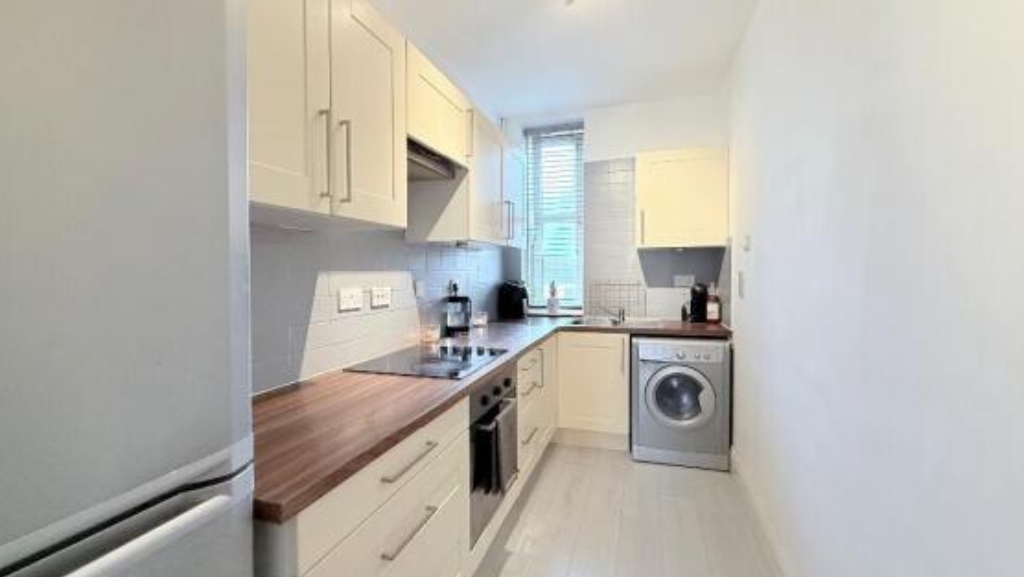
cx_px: 511
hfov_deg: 99.4
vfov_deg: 67.1
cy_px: 285
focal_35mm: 16
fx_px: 435
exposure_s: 1/100
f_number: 2.2
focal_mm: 2.22
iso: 320
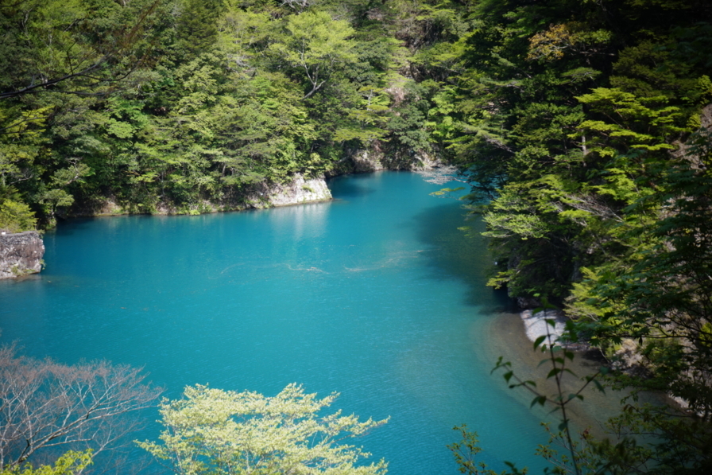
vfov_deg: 16.9
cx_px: 315
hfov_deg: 25.2
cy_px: 249
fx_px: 1593
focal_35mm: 81
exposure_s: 1/250
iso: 100
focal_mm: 47
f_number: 5.6
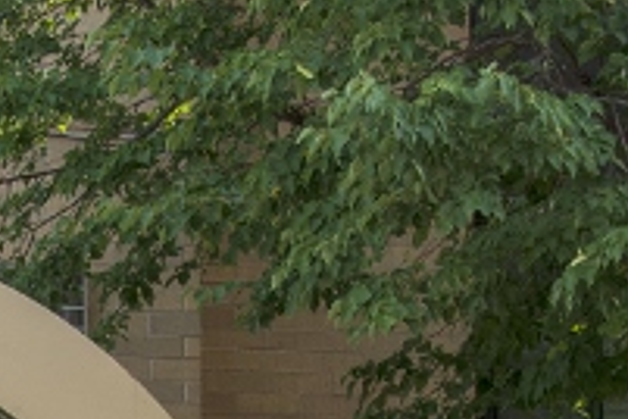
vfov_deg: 7.4
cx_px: -122
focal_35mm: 178
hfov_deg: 11.3
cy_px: 838
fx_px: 3105
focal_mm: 35
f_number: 6.3
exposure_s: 1/160
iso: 200
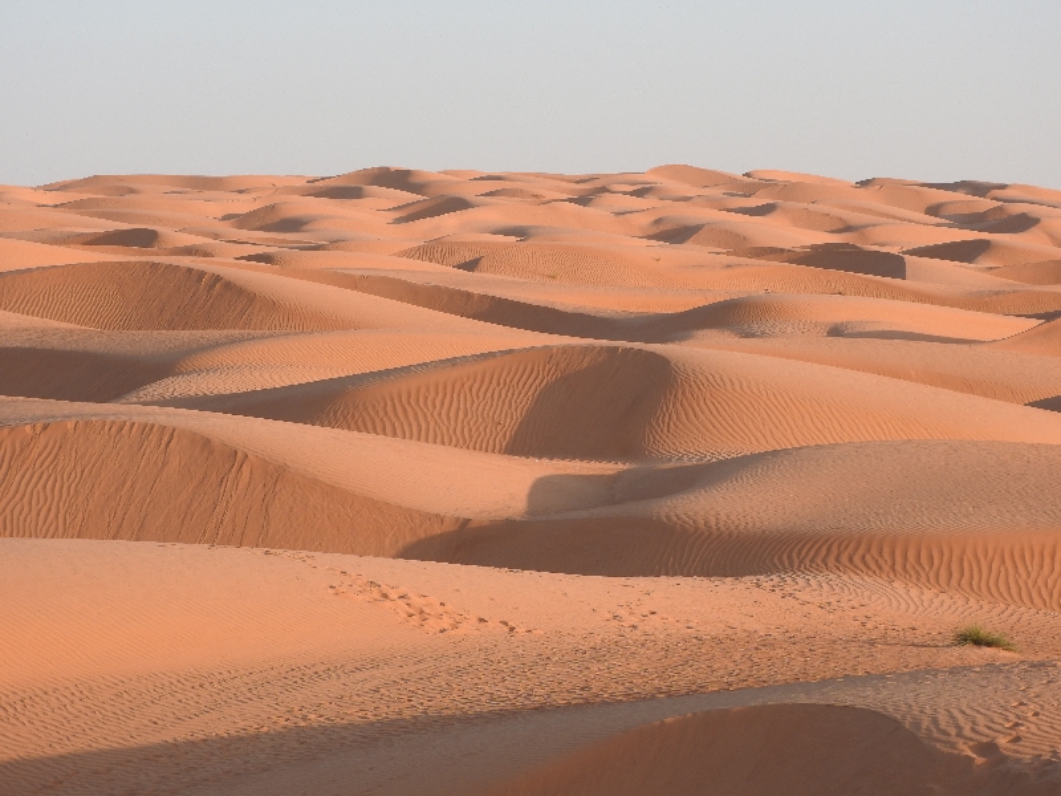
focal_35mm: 170
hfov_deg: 11.6
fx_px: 5211
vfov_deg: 8.7
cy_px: 398
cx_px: 530
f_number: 5.2
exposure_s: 1/200
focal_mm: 30.5
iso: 100
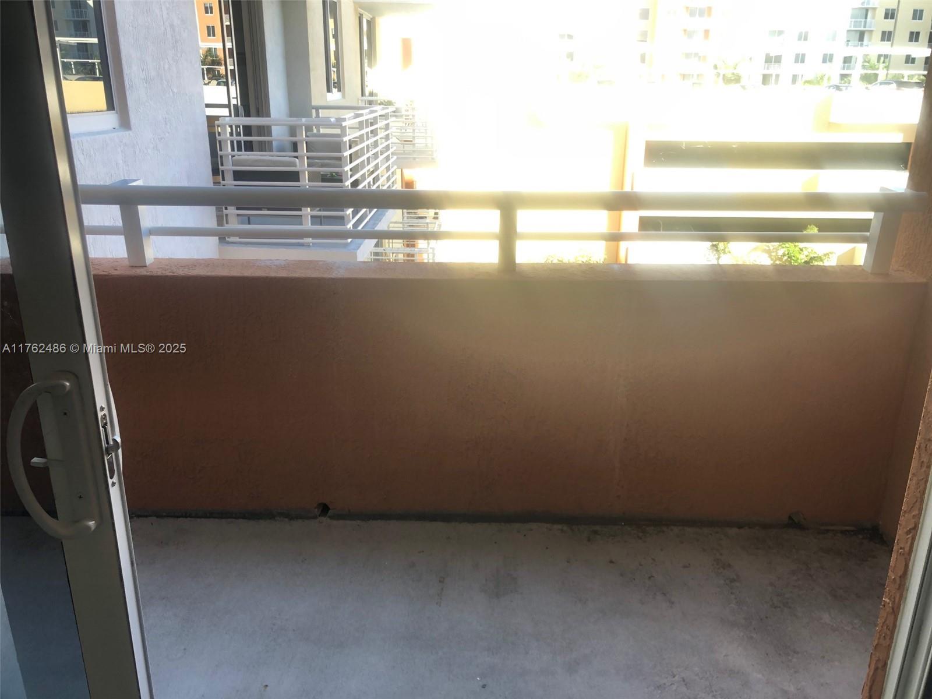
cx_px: 466
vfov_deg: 49.7
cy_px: 350
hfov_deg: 63.4
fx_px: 754
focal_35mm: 28
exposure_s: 1/120
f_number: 1.8
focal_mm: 4
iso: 40
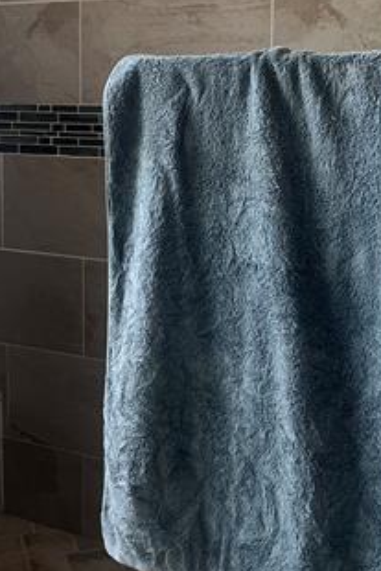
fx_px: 1062
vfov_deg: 29.9
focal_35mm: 67
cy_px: 195
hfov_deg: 20.2
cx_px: 109
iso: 125
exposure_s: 1/121
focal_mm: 5.7
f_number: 1.5
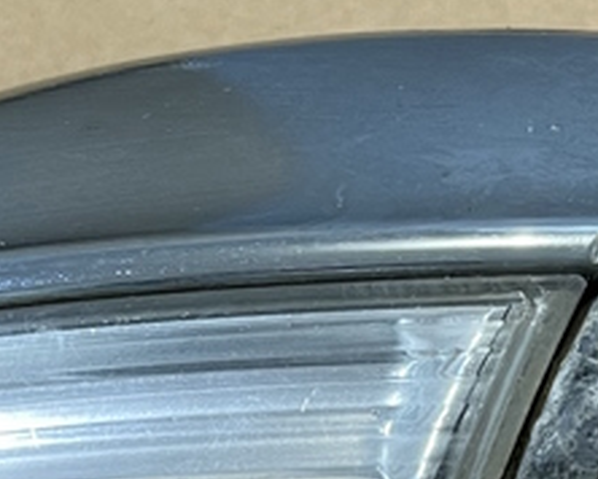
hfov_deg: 15.8
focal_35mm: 117
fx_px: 2073
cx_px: 703
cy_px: 568
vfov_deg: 12.9
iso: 100
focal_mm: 5.1
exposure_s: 1/50
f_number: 1.6
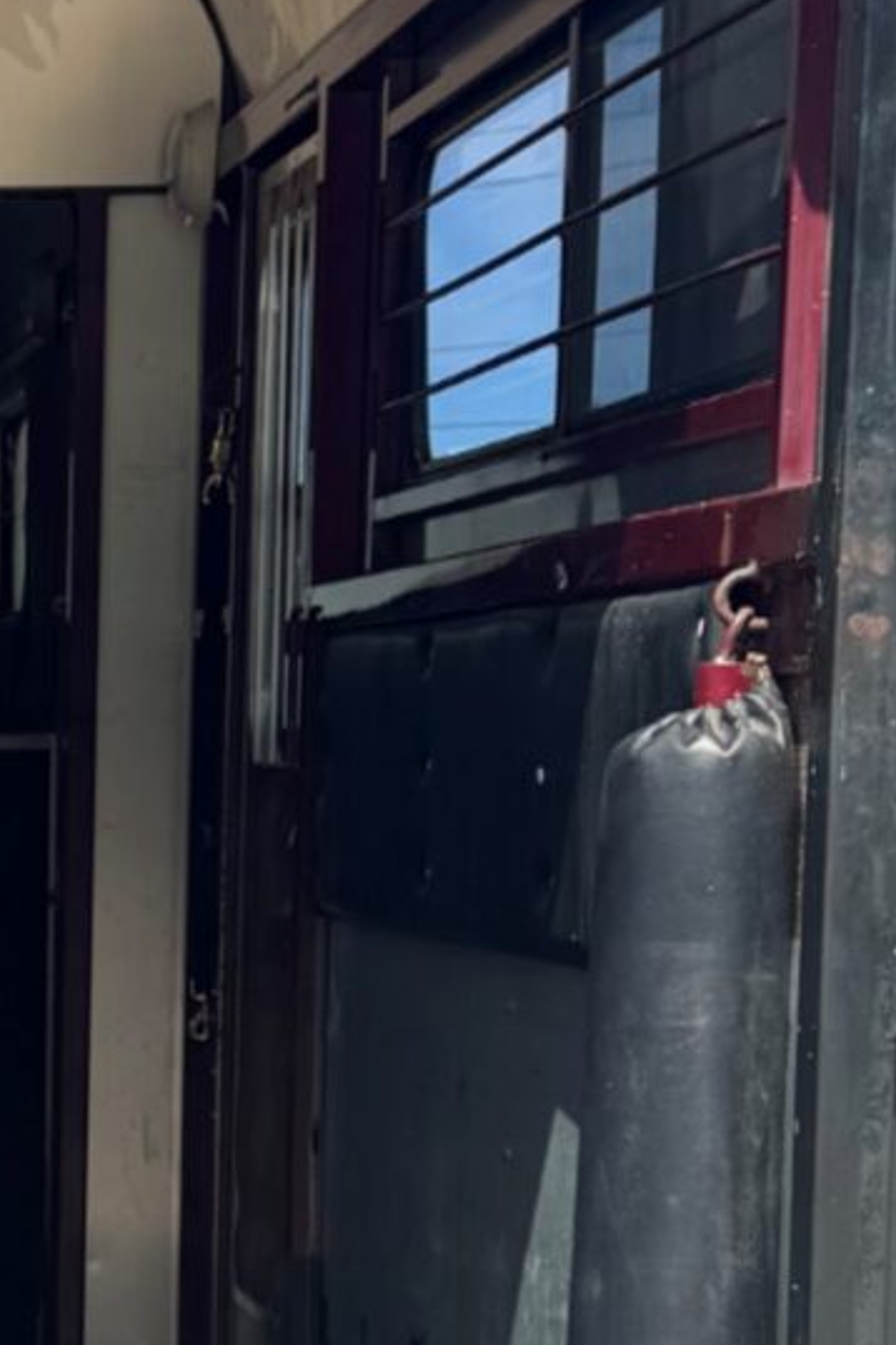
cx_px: -581
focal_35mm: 119
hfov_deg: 10.9
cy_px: 1310
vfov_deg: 16.9
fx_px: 4442
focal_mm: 6.76
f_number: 1.78
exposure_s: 1/2506
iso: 80
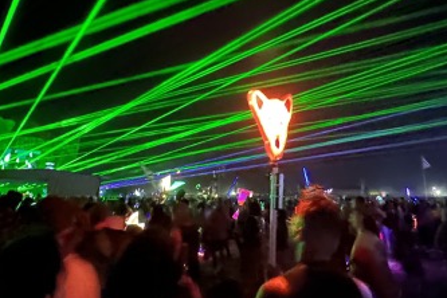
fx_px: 348
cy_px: 81
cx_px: 268
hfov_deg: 64.9
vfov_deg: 45.1
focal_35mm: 28
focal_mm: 2.22
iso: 2500
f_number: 2.2
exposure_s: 1/7
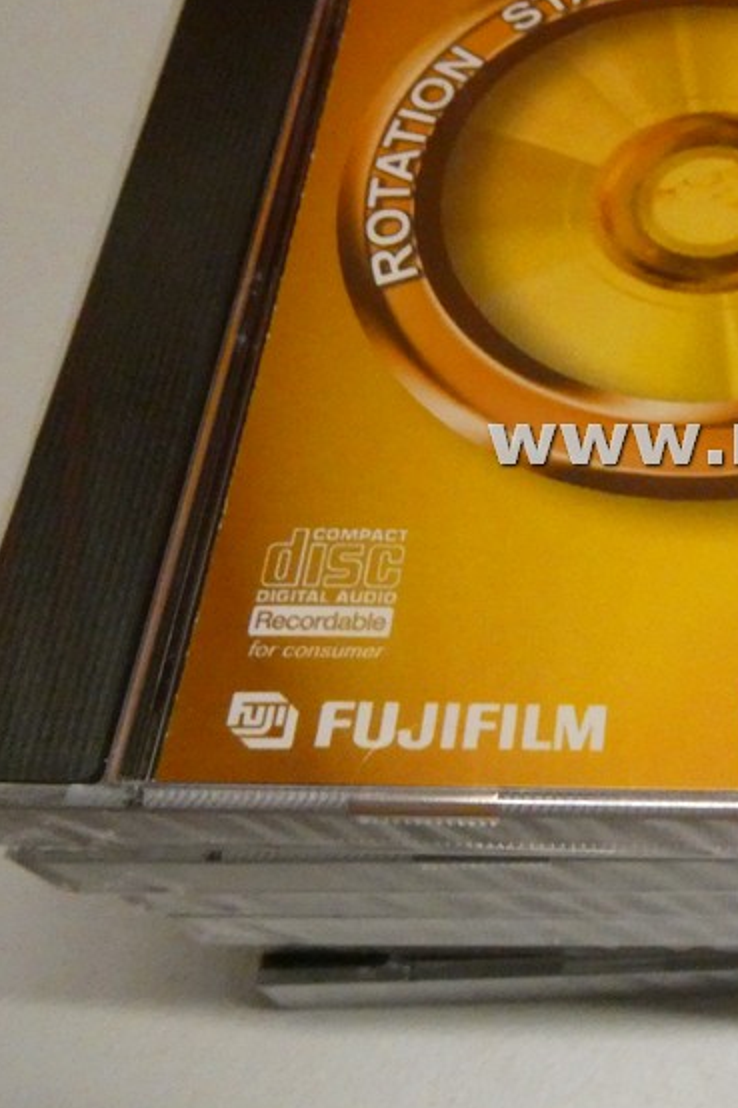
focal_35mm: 49
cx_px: 824
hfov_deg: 25.4
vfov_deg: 40.2
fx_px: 1508
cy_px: 438
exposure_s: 1/60
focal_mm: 4.3
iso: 1000
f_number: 3.3
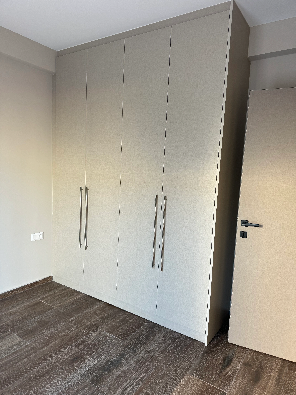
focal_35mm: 24
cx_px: 148
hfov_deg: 56.8
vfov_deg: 71.6
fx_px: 274
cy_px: 198
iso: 125
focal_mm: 6.76
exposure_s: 1/100
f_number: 1.78
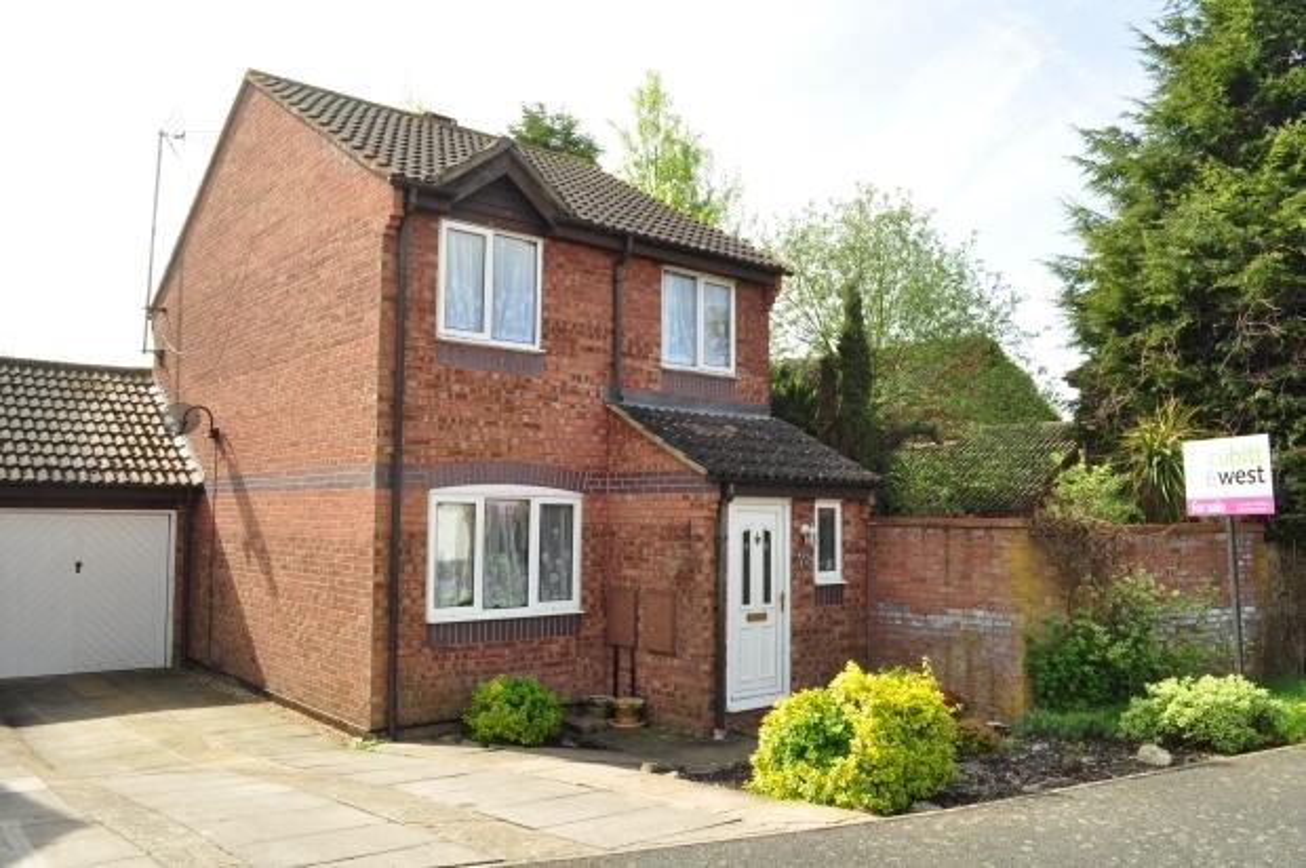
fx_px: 978
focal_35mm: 27
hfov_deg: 67.4
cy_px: 434
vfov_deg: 47.8
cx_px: 653
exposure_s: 1/80
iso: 200
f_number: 11
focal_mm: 18
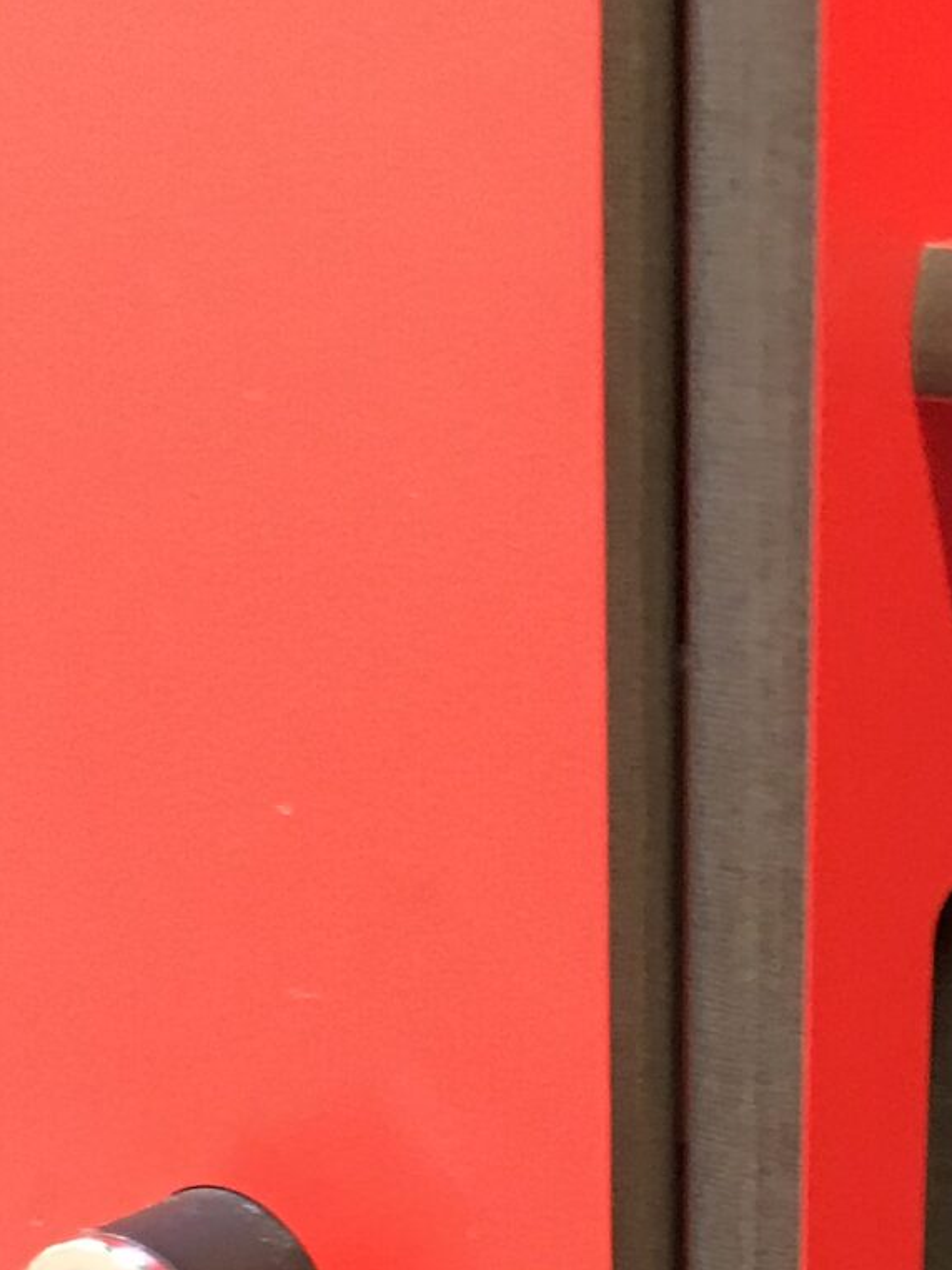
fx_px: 3448
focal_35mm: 94
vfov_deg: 19.7
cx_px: 662
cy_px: 1485
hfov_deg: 15.7
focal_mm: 3.99
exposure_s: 1/9
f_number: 1.8
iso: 100
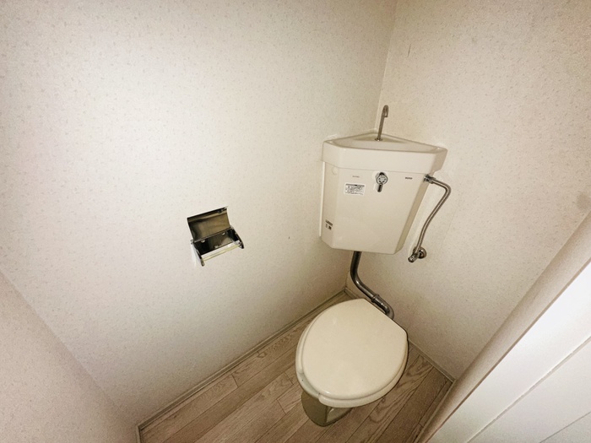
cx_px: 296
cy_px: 222
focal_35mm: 14
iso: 250
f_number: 2.2
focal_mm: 2.22
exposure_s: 1/55
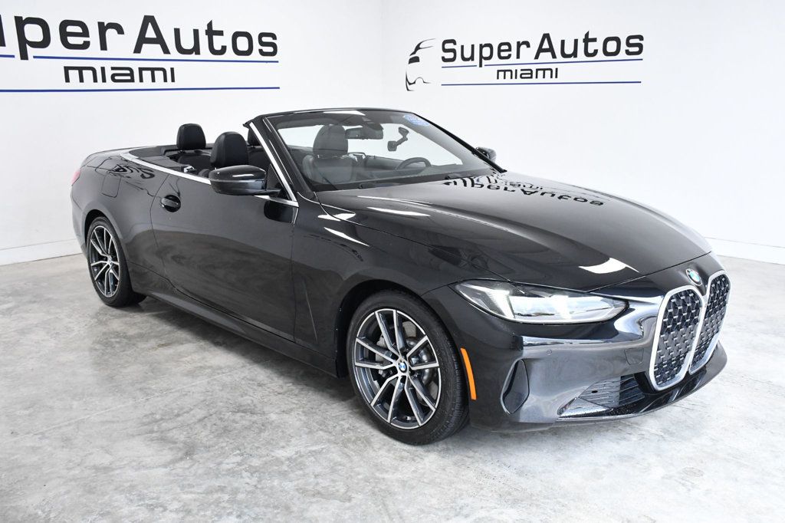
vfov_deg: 38.9
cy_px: 262
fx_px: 741
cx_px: 392
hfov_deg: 55.8
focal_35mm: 34
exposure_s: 1/250
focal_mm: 23
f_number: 8
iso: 2500
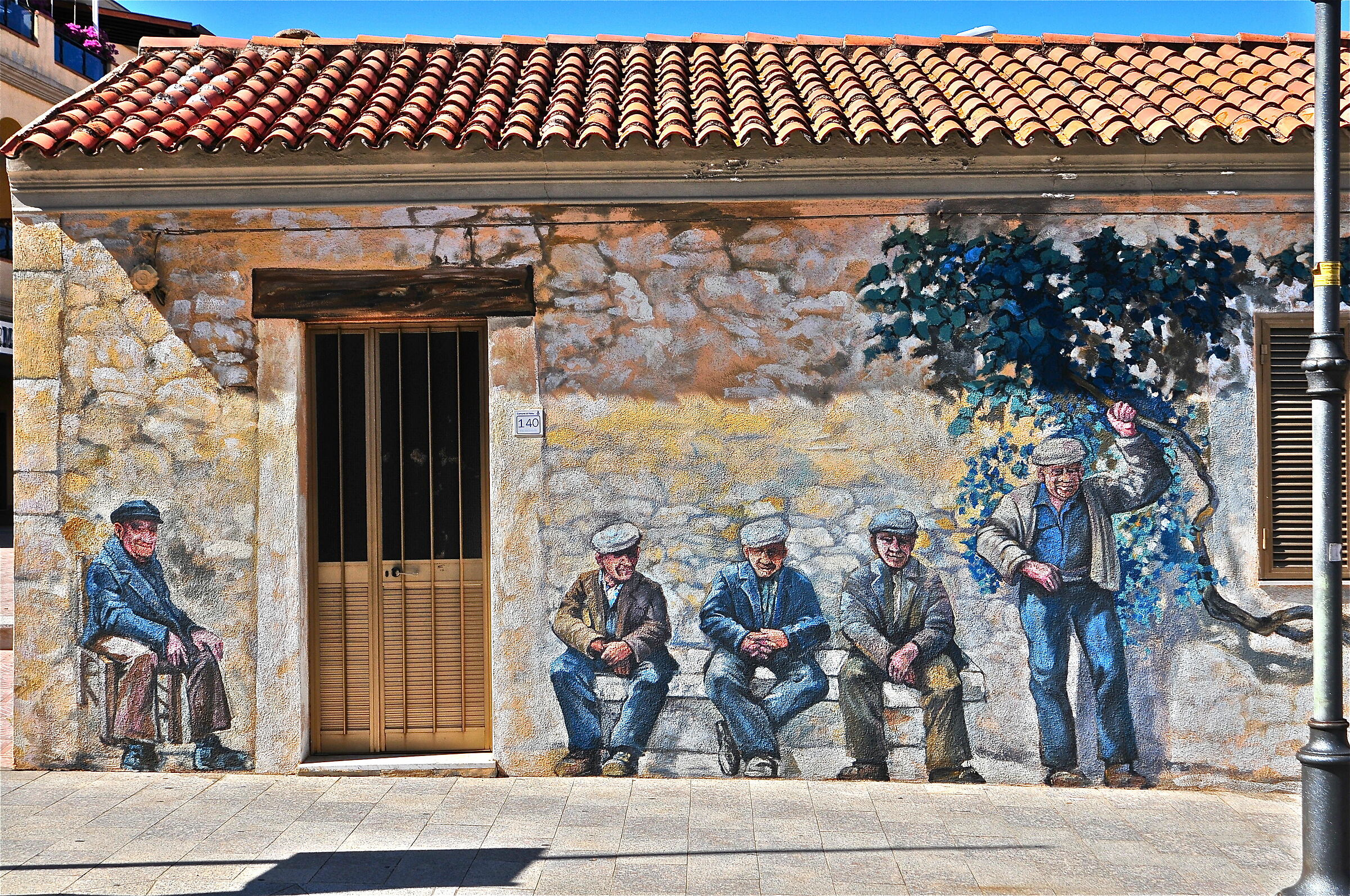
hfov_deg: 35.1
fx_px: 2135
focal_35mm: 57
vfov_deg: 23.7
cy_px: 448
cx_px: 675
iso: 200
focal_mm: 38
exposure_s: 1/400
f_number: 10
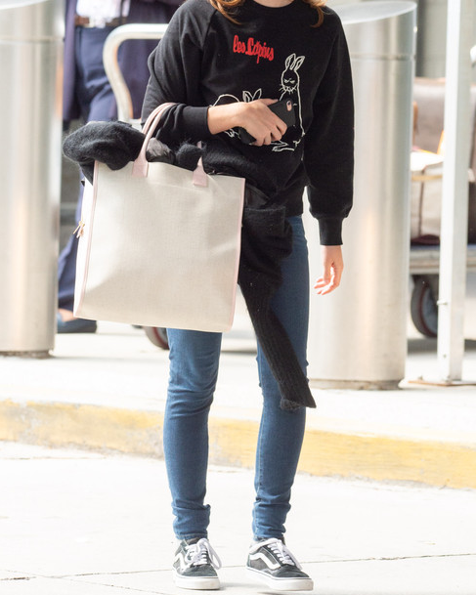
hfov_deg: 4.6
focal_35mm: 333
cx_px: 236
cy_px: 242
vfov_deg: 5.8
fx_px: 5865
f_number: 8
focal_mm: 270
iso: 800
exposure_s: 1/640
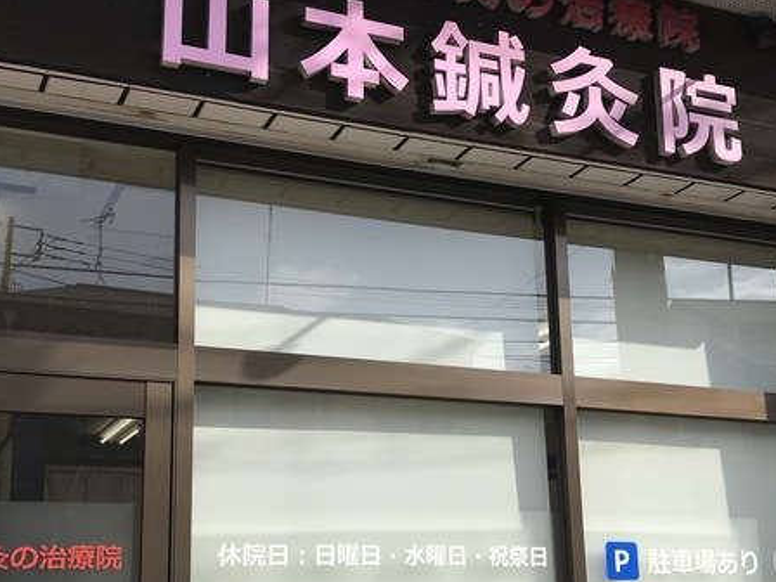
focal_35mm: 50
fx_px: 1121
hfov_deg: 38.2
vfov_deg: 29.0
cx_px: 381
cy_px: 374
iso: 20
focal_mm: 3.99
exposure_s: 1/2907
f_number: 1.8
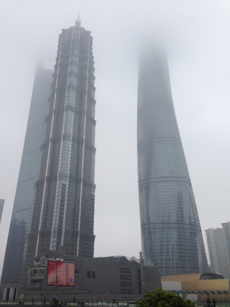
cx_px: 115
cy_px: 154
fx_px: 292
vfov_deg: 55.4
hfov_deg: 42.9
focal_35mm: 33
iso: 50
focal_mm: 4.12
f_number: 2.4
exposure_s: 1/653
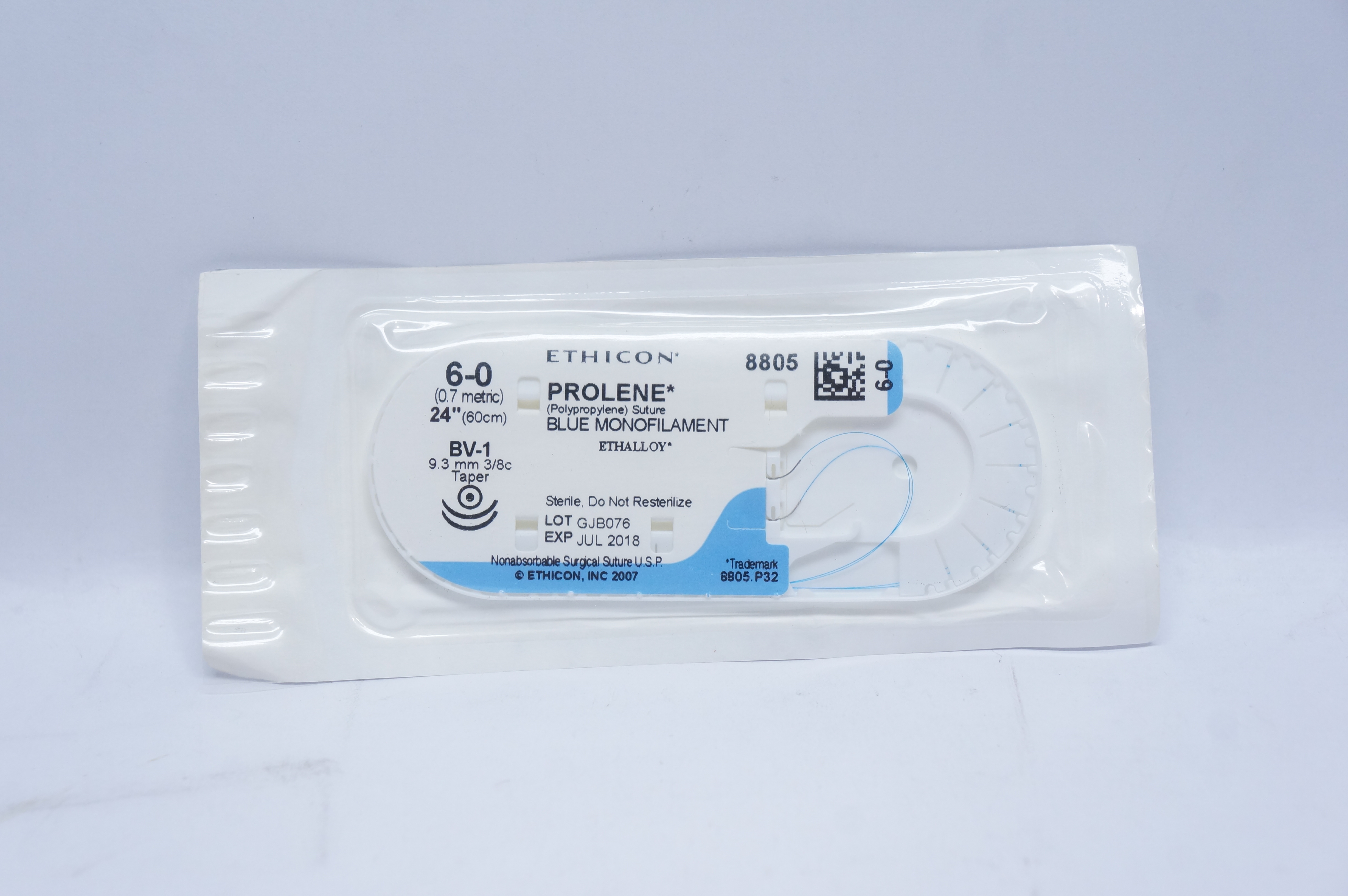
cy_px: 448
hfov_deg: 34.2
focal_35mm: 58
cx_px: 674
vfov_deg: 23.1
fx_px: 2188
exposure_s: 1/60
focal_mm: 39
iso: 800
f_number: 7.1
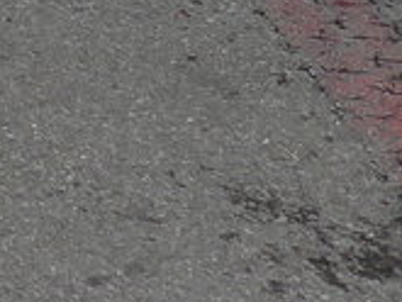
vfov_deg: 6.4
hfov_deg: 7.3
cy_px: -380
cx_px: -1001
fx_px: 2615
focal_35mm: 225
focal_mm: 6.5
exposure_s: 1/800
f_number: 2.8
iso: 80
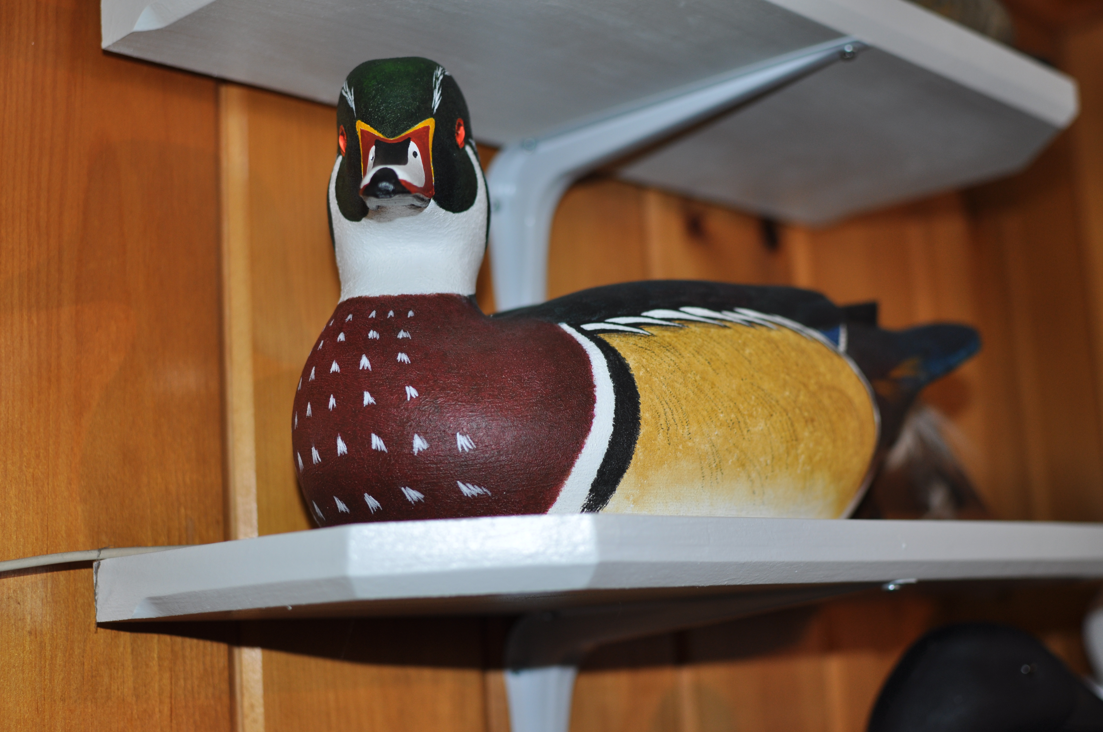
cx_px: 552
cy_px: 366
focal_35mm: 52
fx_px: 1607
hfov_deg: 37.9
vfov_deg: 25.7
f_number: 2.8
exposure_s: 1/60
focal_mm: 35
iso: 220
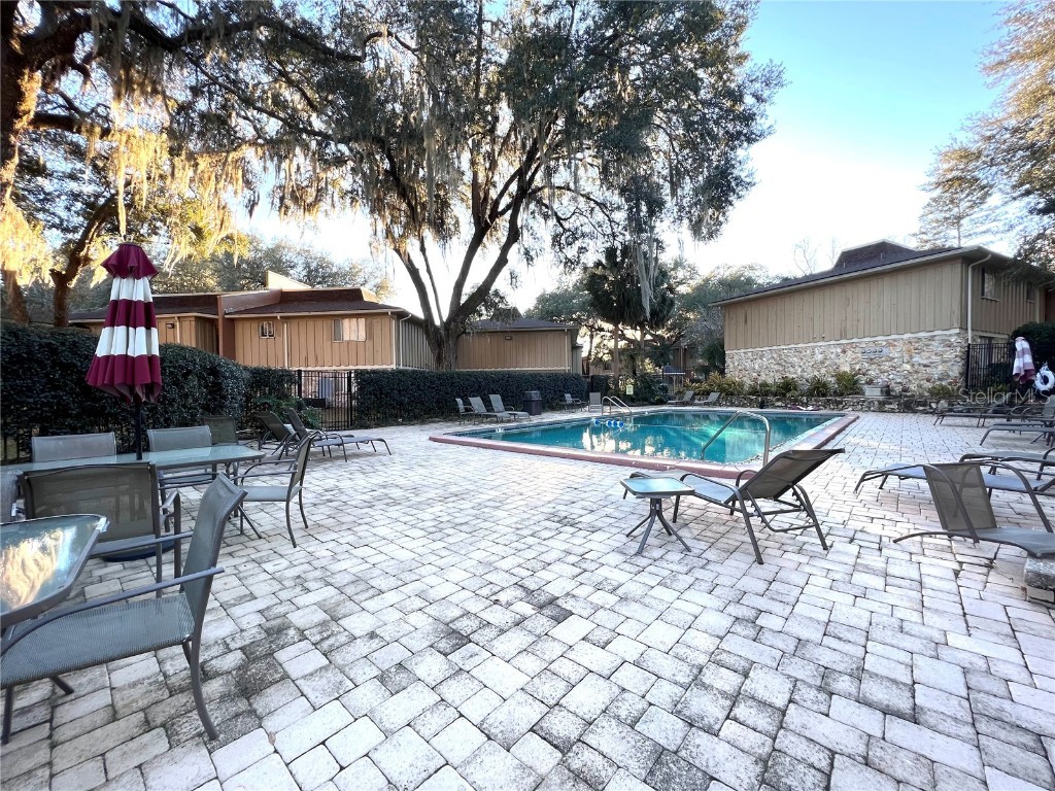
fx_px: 396
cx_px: 528
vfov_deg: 89.9
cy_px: 396
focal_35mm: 13
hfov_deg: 106.2
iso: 32
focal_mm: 1.57
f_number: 1.8
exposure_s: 1/139
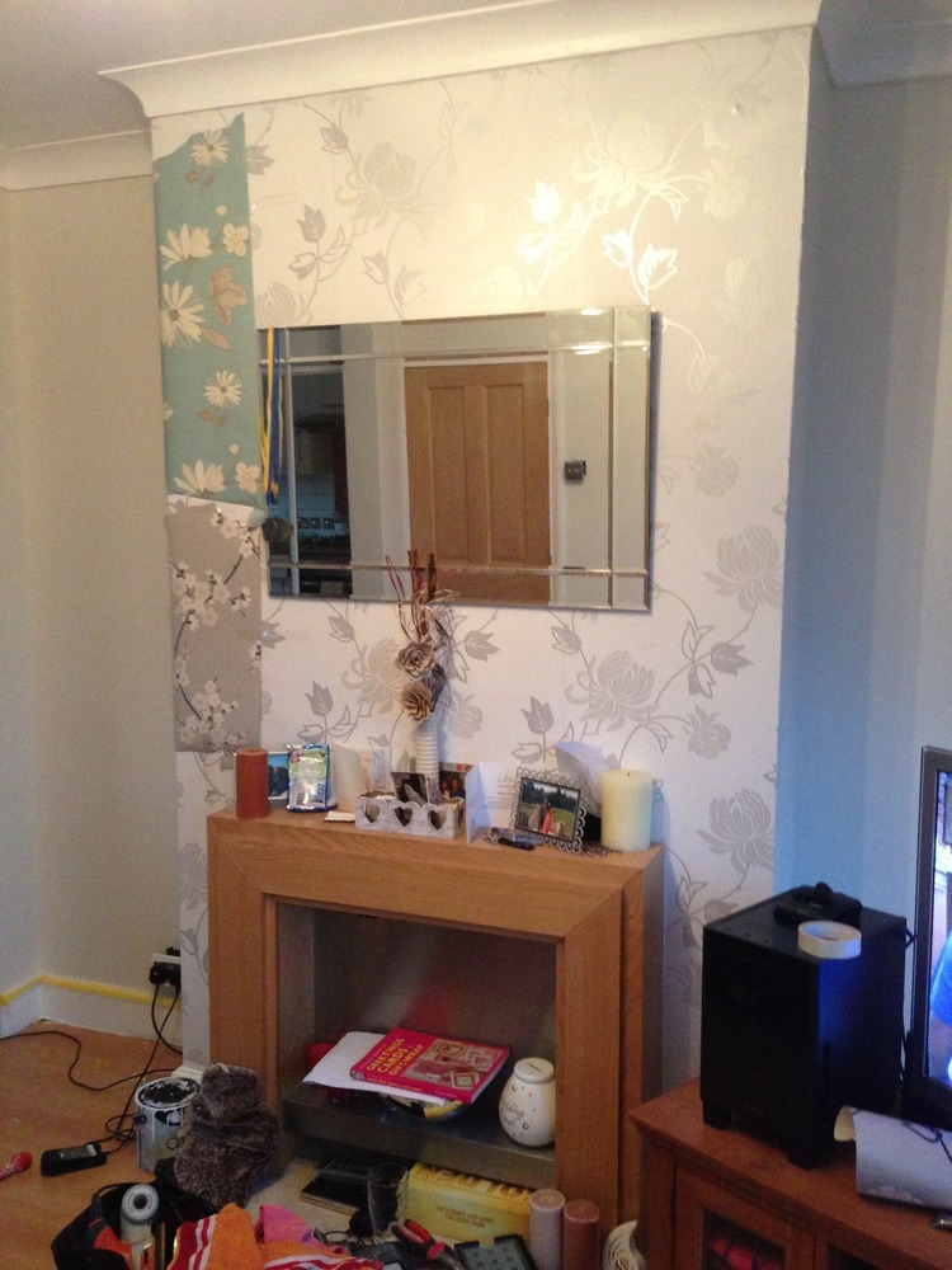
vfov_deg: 55.4
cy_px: 635
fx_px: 1210
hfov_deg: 42.9
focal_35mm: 33
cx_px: 476
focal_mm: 4.13
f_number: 2.4
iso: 400
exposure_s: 1/20
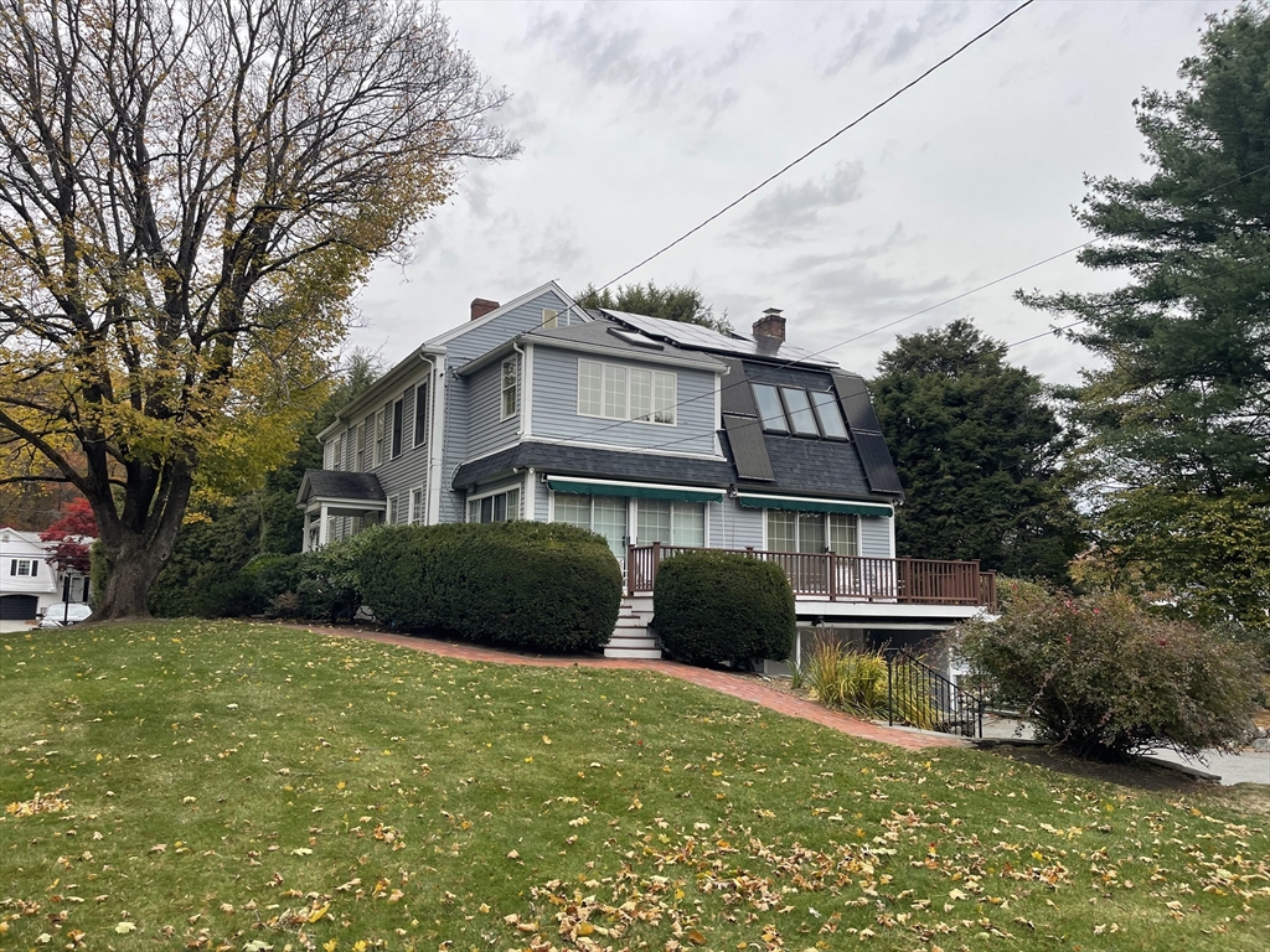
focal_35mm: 25
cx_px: 635
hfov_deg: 69.4
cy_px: 476
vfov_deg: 54.9
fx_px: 917
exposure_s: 1/512
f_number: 1.6
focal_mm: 5.1
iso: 32
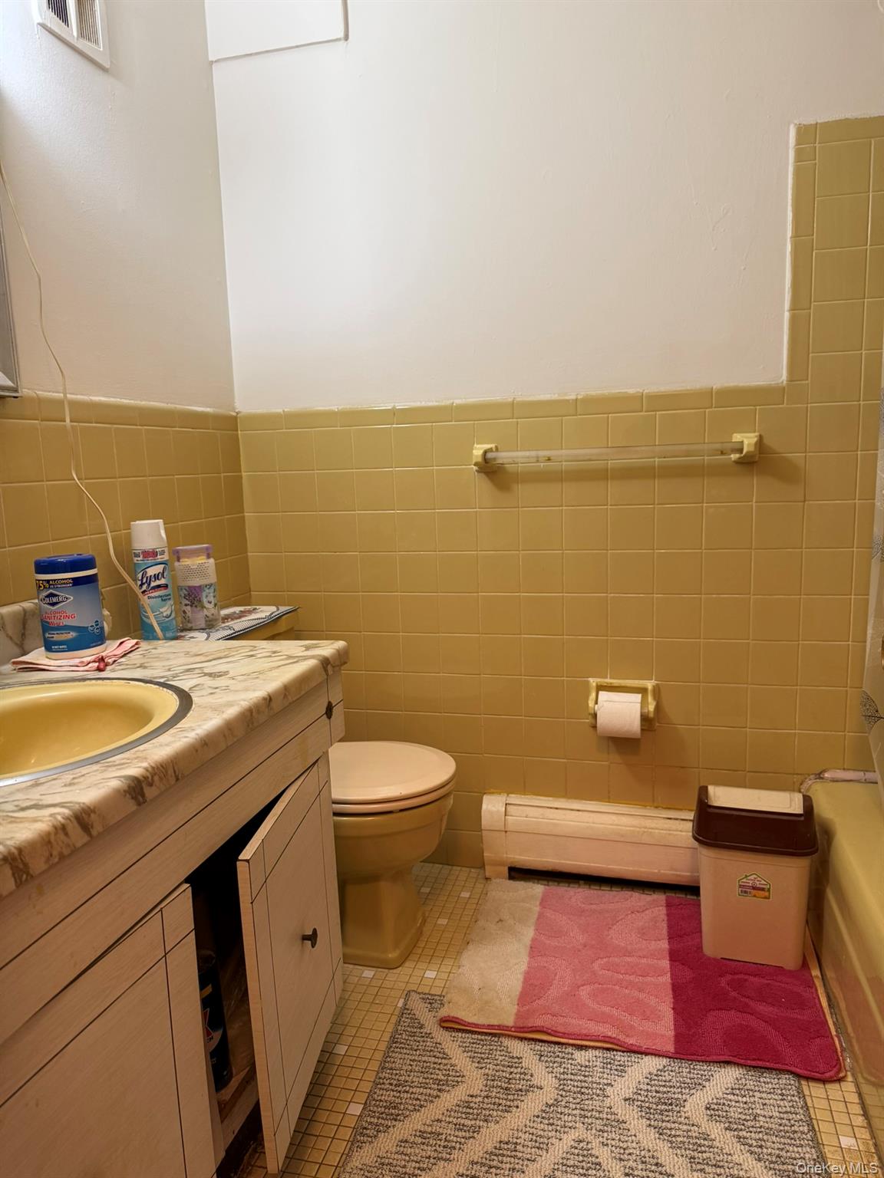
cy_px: 589
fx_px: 817
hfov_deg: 56.8
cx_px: 442
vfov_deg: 71.6
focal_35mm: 24
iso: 200
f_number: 1.78
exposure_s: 1/60
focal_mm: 6.76
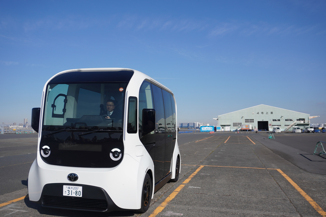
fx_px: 312
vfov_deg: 38.3
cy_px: 108
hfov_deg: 55.1
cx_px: 163
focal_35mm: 34
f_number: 5.6
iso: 100
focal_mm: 23
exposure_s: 1/1000
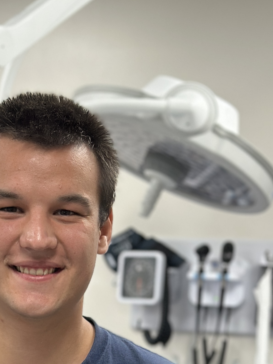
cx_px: 24
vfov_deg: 15.6
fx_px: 1283
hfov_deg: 12.1
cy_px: 433
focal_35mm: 122
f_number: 1.78
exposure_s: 1/300
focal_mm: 6.86
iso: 160
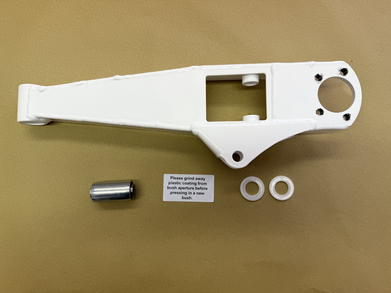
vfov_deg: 56.8
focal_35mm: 24
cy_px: 146
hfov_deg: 71.6
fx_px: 271
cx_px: 196
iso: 64
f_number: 1.78
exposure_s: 1/165
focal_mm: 6.76
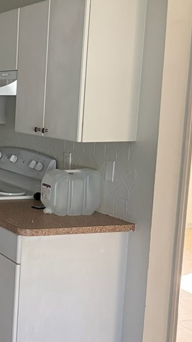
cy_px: 165
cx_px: -143
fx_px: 553
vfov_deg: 34.4
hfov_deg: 16.7
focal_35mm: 61
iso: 125
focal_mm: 5.96
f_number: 1.6
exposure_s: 1/68
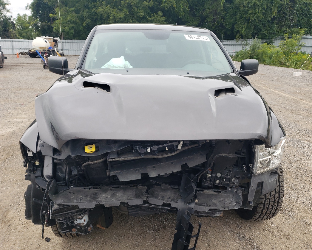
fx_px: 259
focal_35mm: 28
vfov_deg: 51.5
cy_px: 125
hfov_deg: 62.2
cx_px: 166
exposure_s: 1/435
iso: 50
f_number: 1.5
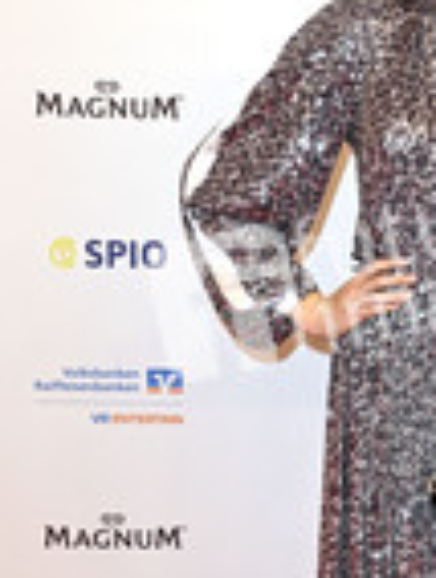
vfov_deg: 16.4
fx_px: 1992
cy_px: 488
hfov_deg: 12.3
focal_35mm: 119
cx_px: 477
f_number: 7.1
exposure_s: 1/250
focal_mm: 44
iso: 640
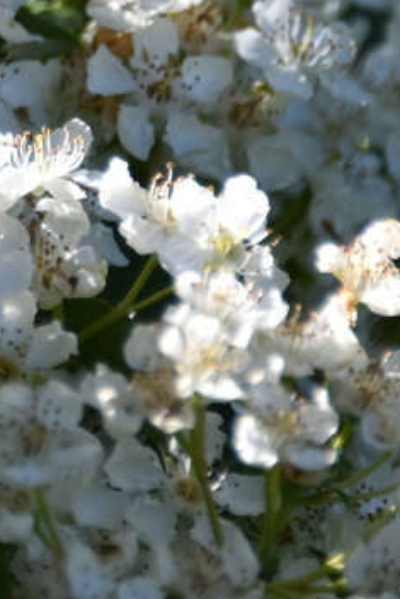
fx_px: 18147
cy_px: 3
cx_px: -310
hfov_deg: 1.3
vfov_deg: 1.9
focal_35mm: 1090
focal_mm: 300
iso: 450
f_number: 5.6
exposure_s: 1/640
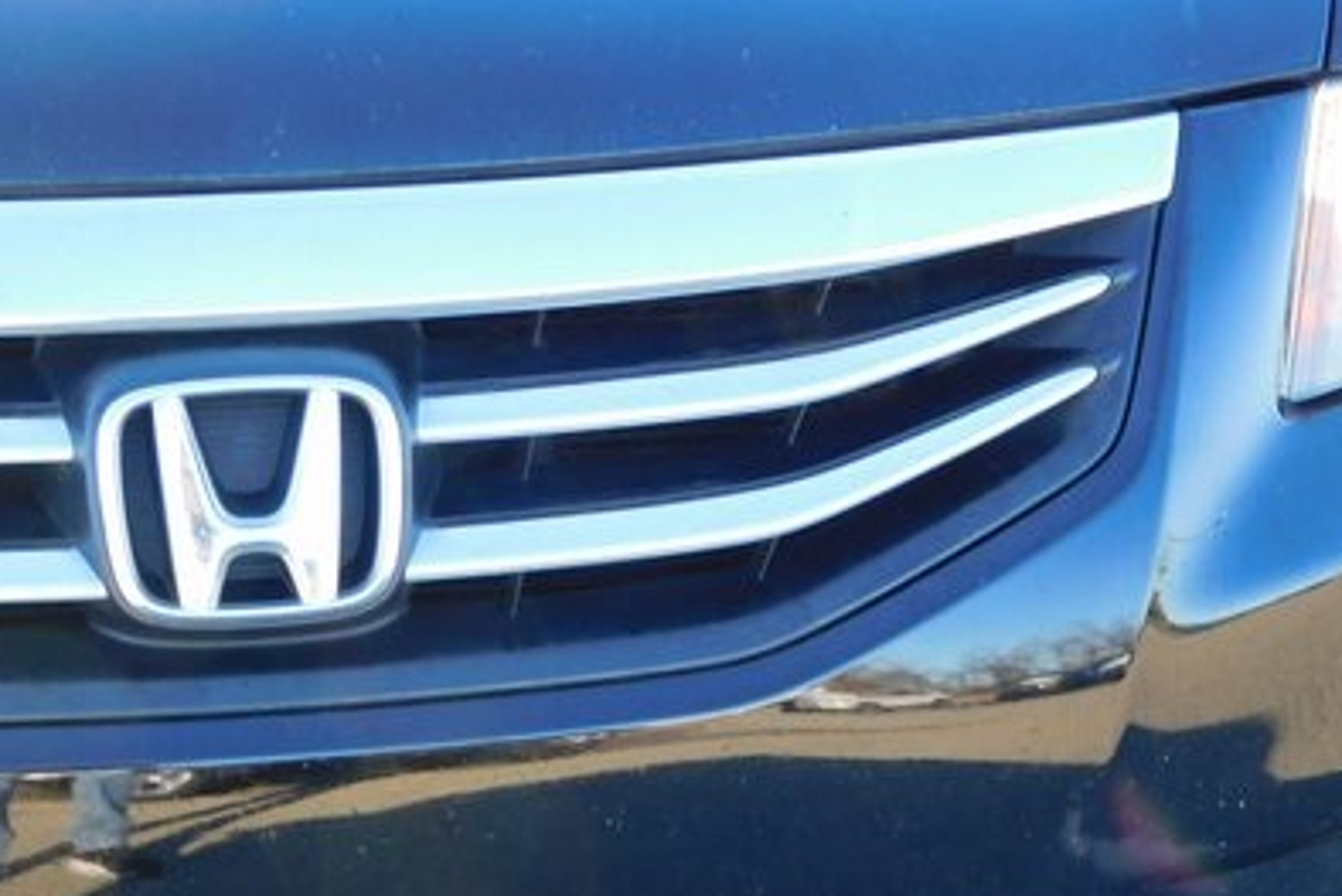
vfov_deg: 11.4
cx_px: 903
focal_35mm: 120
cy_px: 647
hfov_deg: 17.0
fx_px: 4475
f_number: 4.3
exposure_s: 1/50
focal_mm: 12.6
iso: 125
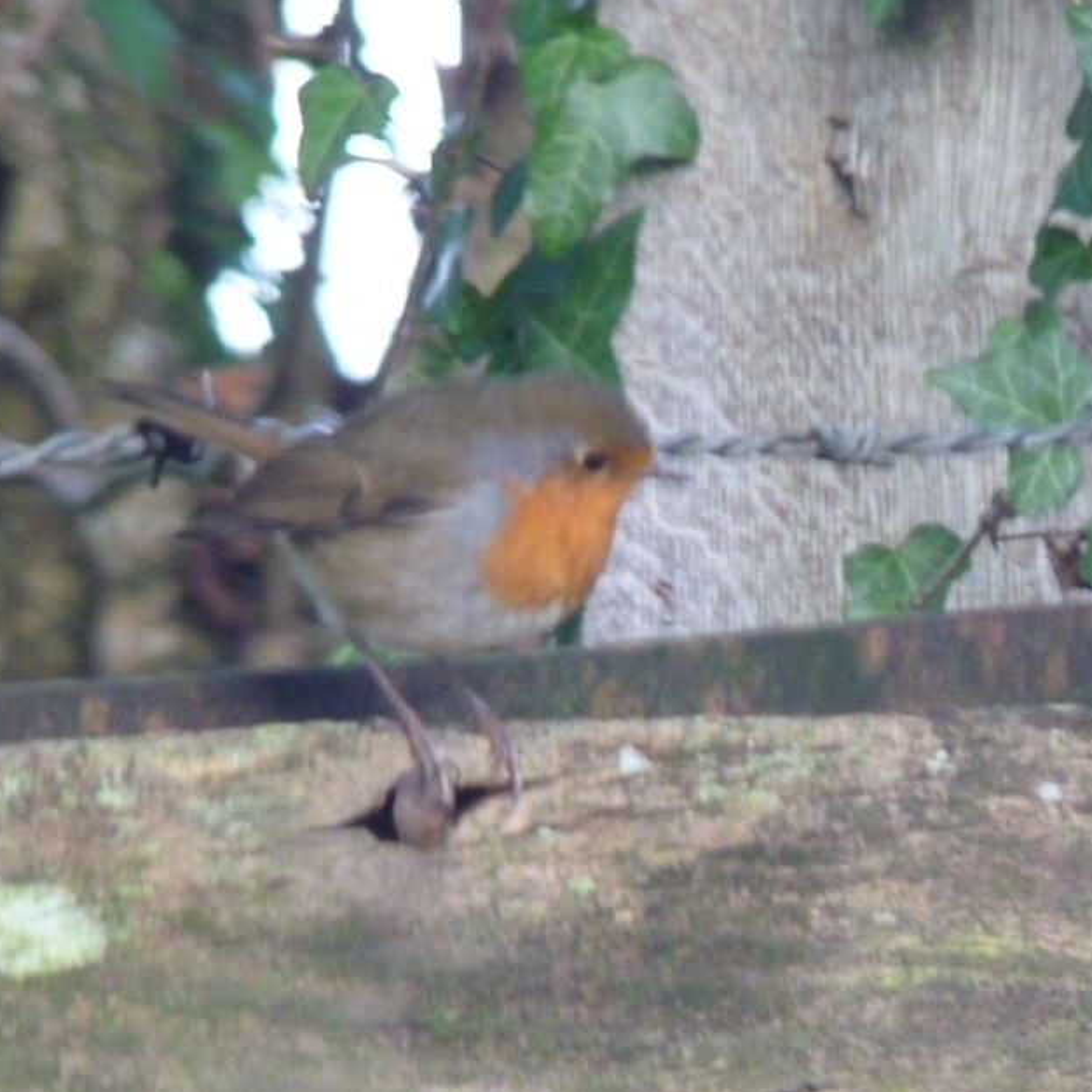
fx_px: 24626
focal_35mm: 690
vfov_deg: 2.5
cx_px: 406
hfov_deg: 2.5
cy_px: 502
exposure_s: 1/60
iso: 800
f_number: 4.4
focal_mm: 84.8
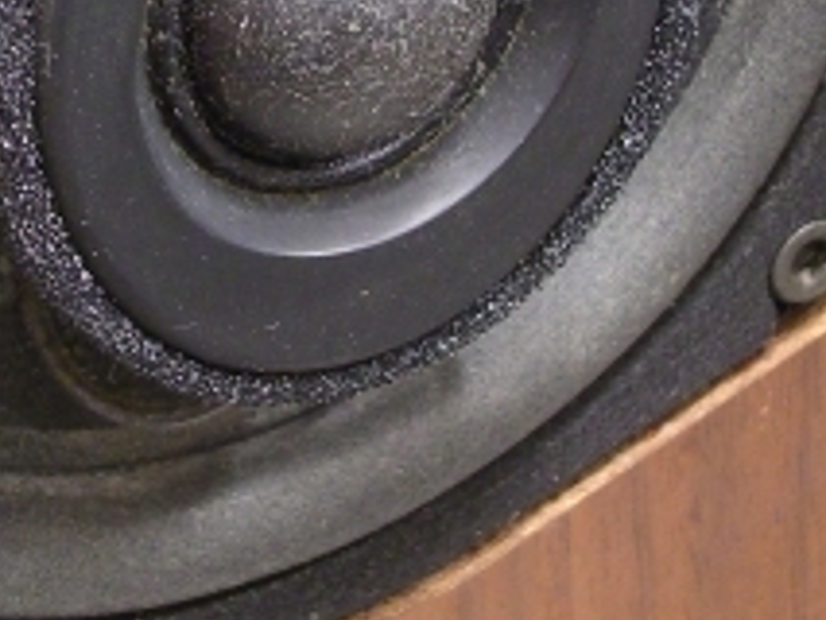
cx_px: 244
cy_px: -105
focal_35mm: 204
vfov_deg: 7.2
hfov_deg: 9.7
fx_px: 4871
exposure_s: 1/2.5
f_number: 4
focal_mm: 14.2
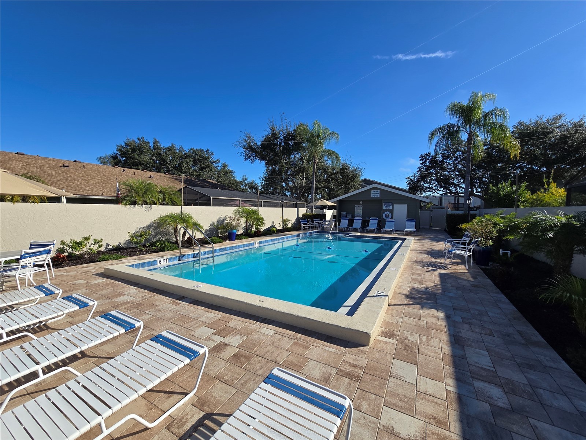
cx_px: 293
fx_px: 220
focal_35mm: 13
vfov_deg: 89.9
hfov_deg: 106.2
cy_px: 220
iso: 50
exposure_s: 1/2945
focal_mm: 2.2
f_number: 2.2
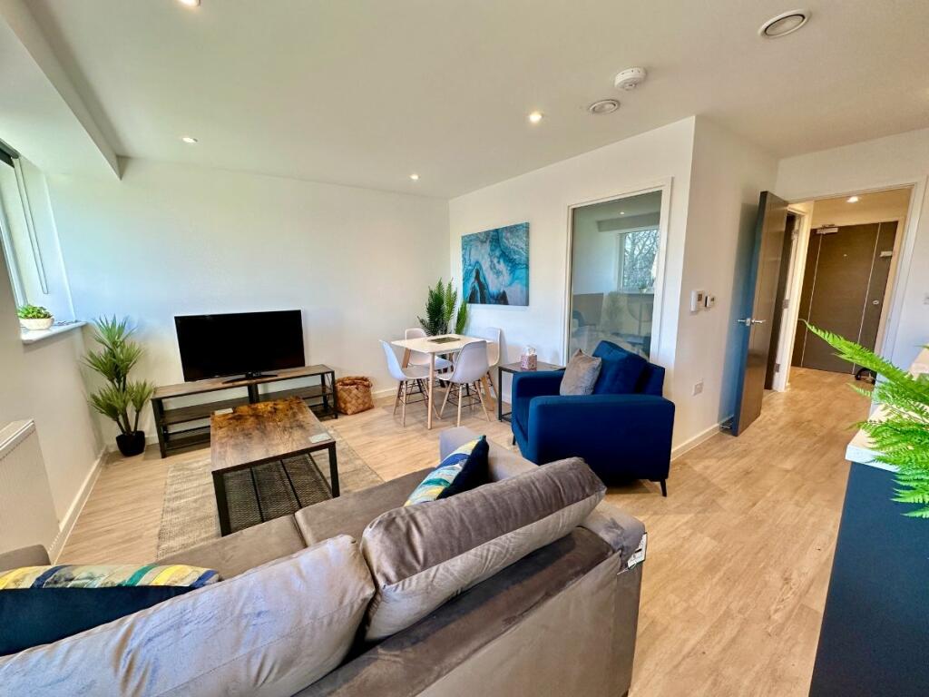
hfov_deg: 102.1
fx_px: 376
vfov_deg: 85.7
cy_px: 348
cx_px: 464
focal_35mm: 14
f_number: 2.2
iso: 160
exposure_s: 1/100
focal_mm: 2.22
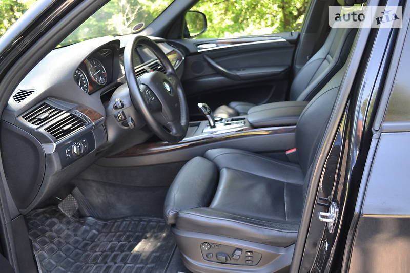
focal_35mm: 33
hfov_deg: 57.2
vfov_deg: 40.0
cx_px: 205
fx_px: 376
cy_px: 136
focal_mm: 22
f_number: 3.8
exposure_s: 1/60
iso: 400
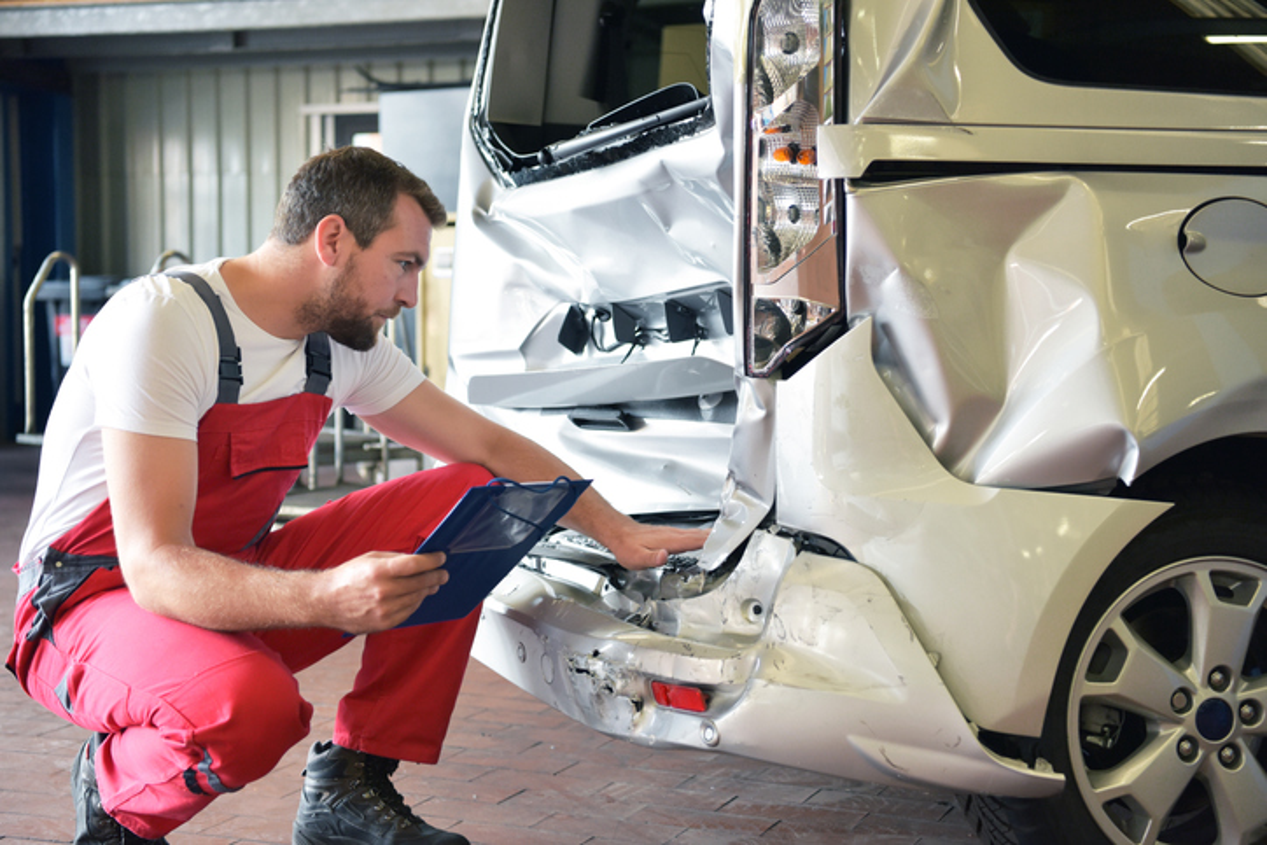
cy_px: 422
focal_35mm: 52
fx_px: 1830
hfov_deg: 38.2
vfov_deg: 26.0
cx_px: 634
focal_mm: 52
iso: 800
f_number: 3.5
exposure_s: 1/250
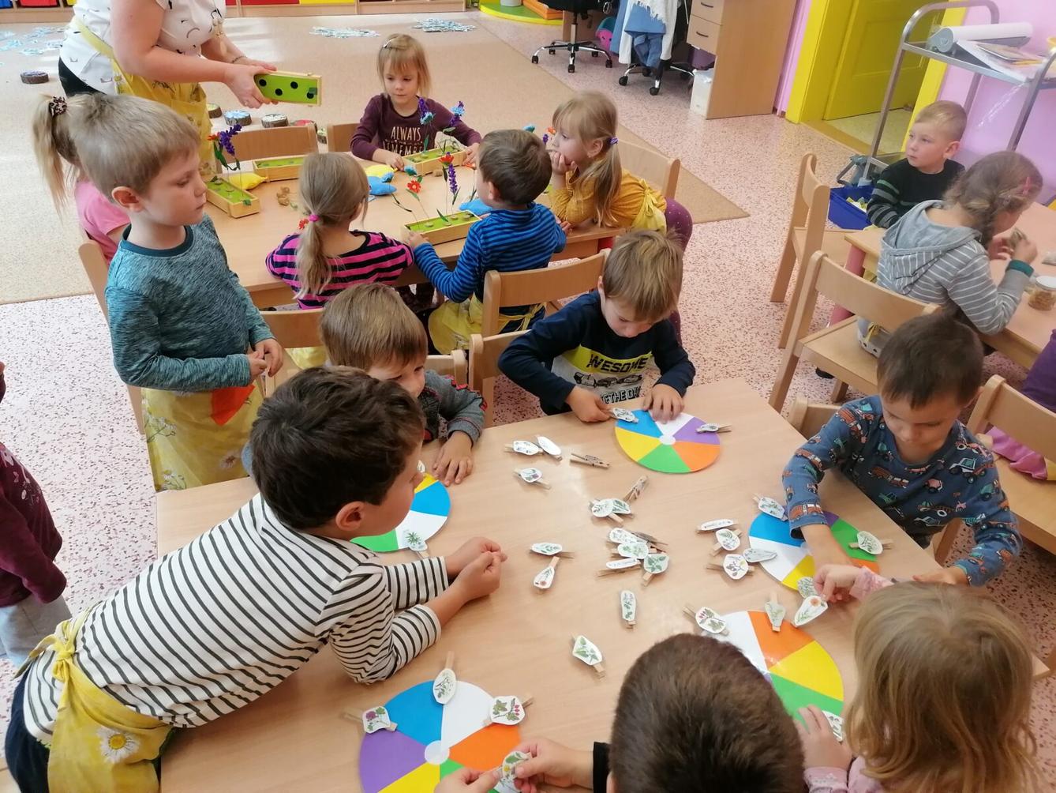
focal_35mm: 27
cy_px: 396
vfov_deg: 51.4
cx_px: 528
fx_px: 824
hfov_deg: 65.3
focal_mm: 4.75
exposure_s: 1/100
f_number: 1.8
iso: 250
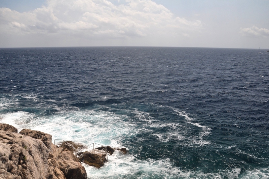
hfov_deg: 67.5
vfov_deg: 47.8
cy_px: 90
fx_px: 201
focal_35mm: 27
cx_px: 134
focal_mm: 18
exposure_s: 1/500
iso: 640
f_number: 11
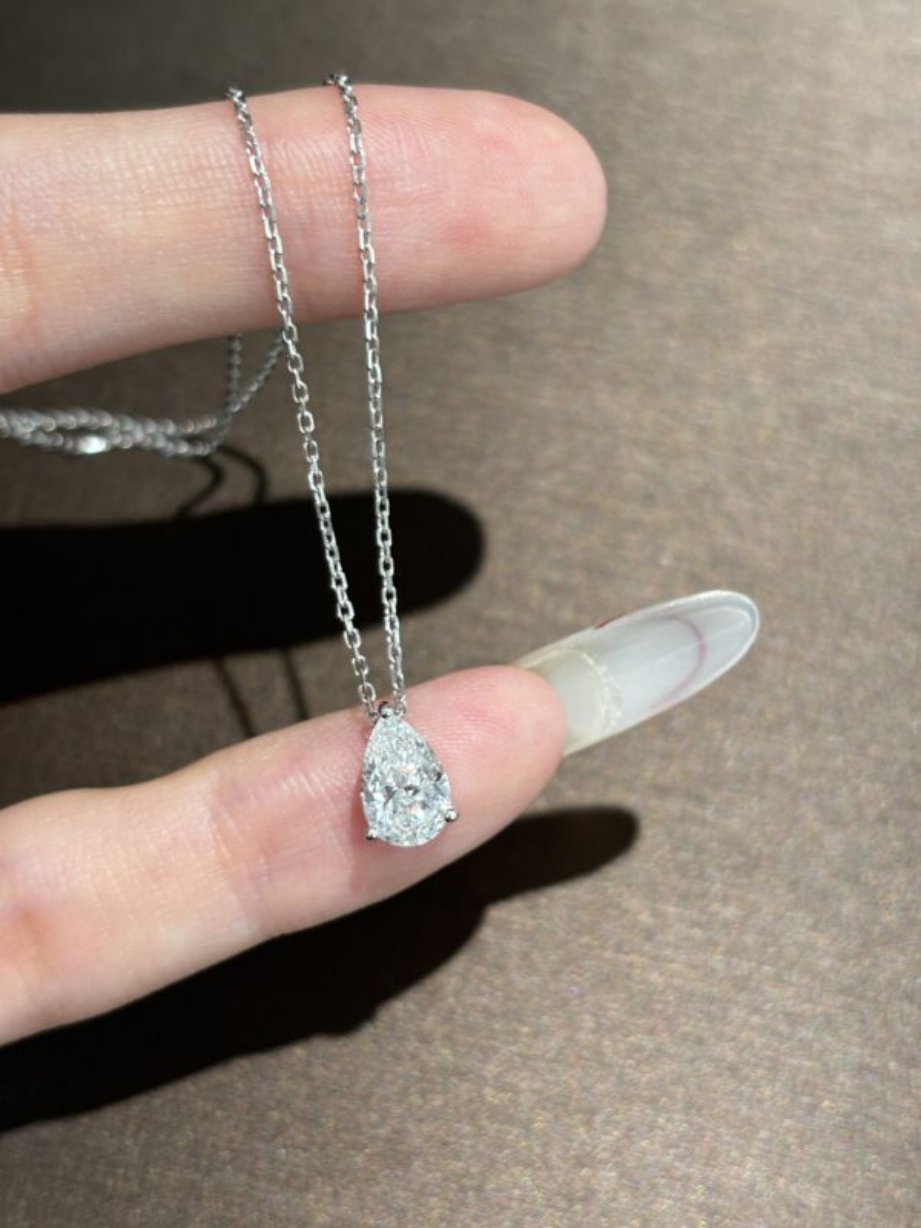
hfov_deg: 28.0
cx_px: 460
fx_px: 1845
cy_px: 614
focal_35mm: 52
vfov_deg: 36.8
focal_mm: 5.96
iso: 40
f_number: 1.6
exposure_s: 1/100
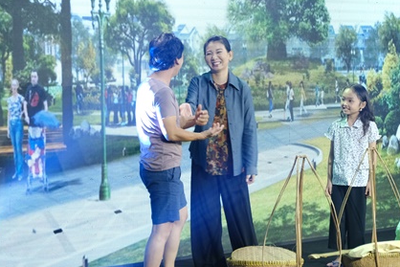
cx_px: 278
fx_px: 1323
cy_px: 106
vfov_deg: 11.5
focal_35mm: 119
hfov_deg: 17.1
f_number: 4
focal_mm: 55
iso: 1600
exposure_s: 1/60
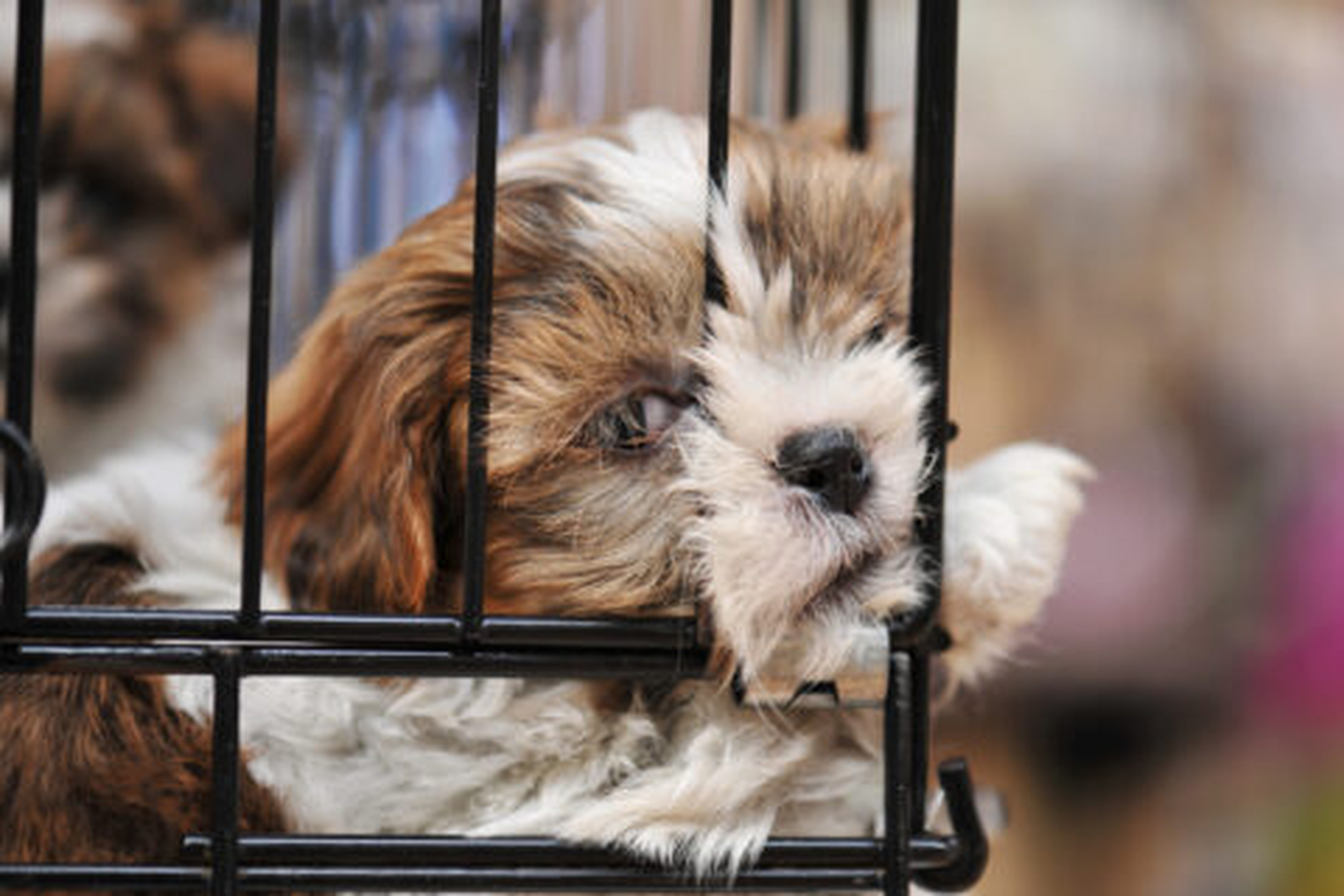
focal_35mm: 105
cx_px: 672
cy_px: 448
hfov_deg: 19.5
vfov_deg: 13.0
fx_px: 3920
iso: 250
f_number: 3.5
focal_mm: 105
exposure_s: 1/50
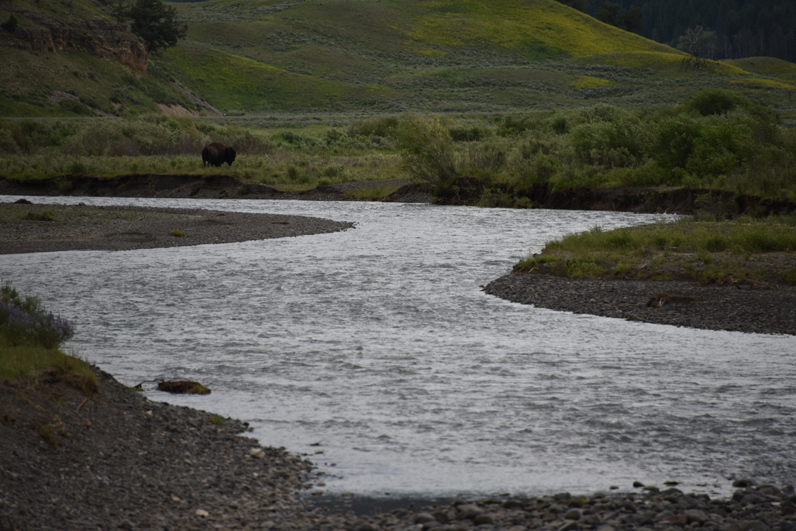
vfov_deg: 4.6
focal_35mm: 300
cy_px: 266
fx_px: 6634
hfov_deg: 6.9
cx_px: 398
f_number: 5.6
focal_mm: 300
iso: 220
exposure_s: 1/640
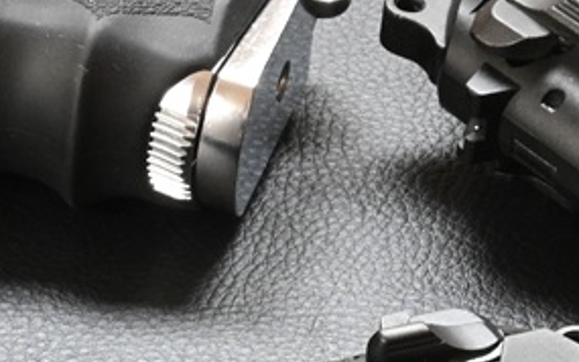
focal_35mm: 269
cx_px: 215
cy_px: 464
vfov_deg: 4.9
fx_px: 4244
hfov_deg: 7.8
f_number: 14
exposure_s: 1/8
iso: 1600
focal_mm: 36
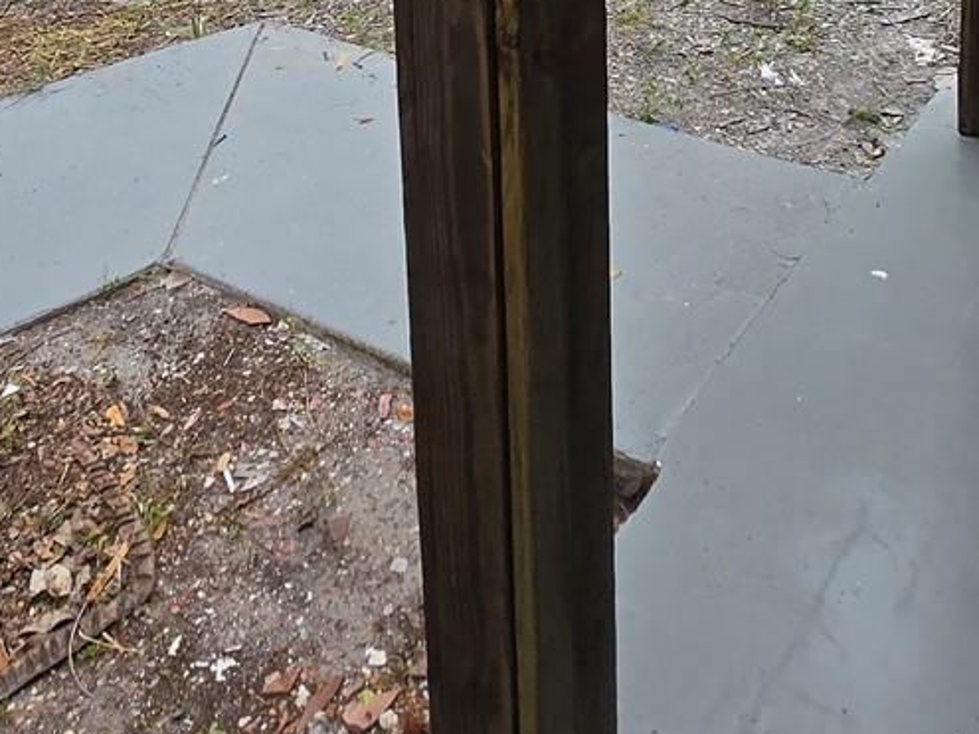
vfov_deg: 26.6
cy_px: -315
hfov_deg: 44.6
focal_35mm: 42
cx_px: 572
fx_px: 1188
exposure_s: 1/338
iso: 25
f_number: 2.2
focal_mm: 1.7
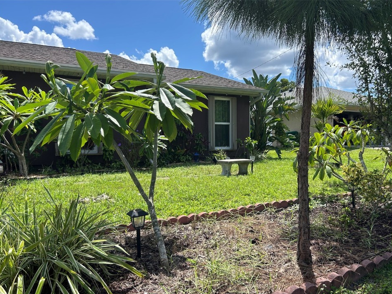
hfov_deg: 63.4
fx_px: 317
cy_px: 158
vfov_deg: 49.7
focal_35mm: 28
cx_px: 208
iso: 50
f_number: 1.5
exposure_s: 1/2841
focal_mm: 5.7
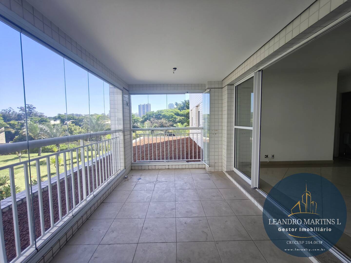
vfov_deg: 81.7
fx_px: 152
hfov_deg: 98.2
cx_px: 176
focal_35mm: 15
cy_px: 132
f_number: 2.2
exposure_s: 1/120
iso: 64
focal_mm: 1.91
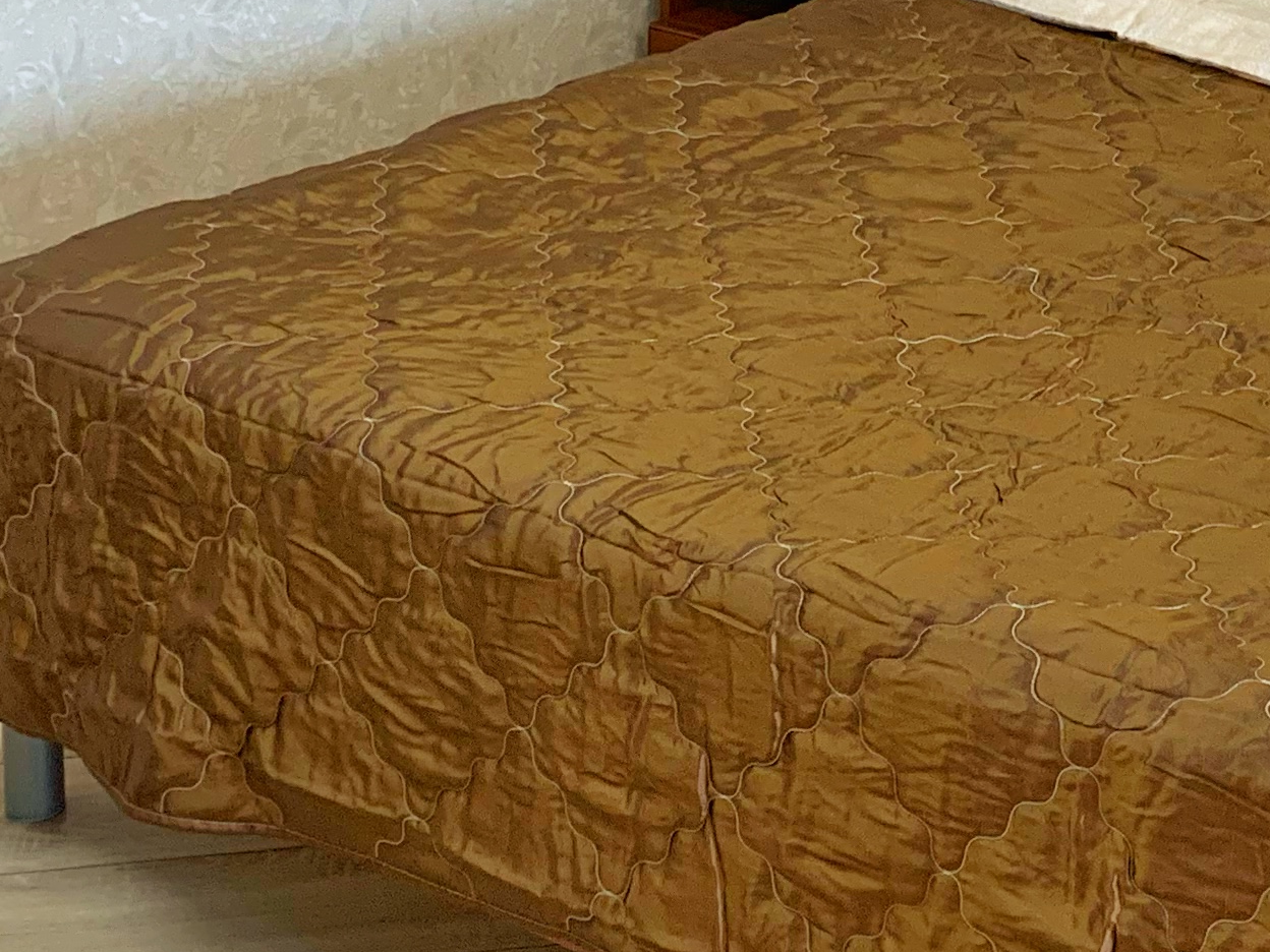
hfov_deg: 22.1
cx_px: 1368
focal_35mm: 84
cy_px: -241
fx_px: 3082
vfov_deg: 16.7
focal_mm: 4.25
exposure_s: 1/100
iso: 80
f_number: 1.8
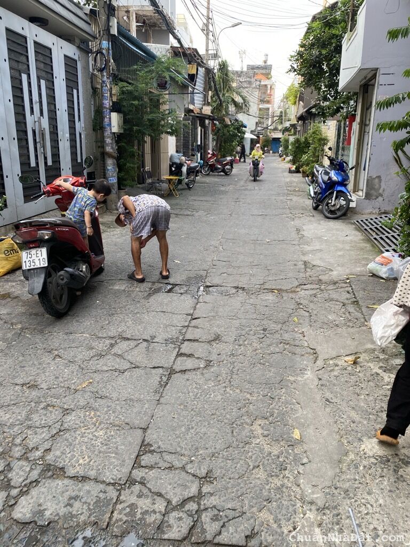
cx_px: 205
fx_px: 411
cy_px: 274
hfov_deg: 53.1
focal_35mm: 26
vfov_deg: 67.3
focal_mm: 4.25
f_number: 1.8
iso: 40
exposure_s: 1/122
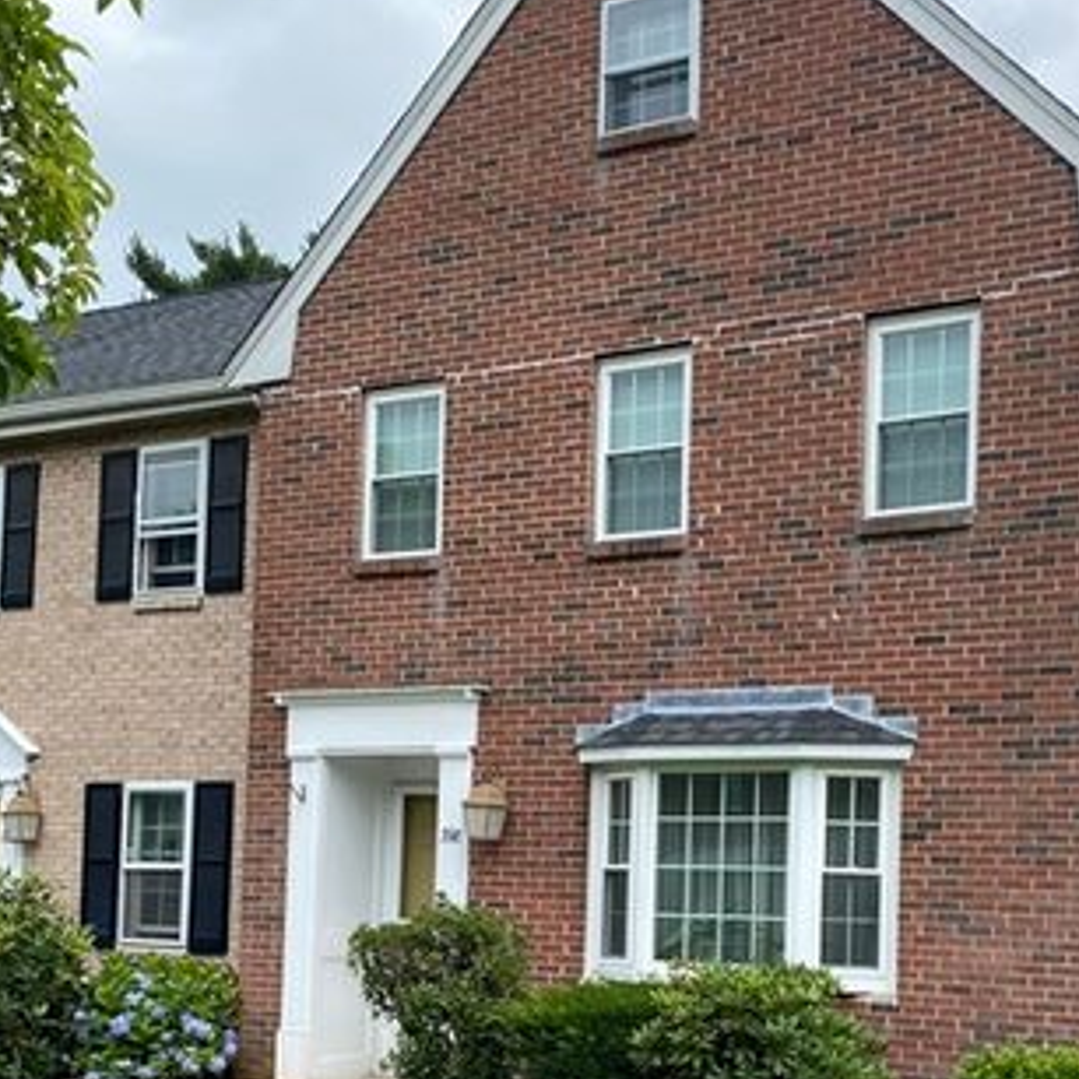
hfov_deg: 33.6
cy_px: 835
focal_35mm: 50
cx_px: 756
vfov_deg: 33.2
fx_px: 1763
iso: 32
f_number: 1.8
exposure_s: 1/2141
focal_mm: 4.25
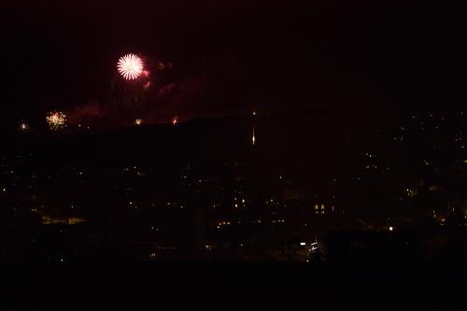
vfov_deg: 16.5
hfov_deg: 24.6
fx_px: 1070
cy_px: 156
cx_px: 234
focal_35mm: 82
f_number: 7.1
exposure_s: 2
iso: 100
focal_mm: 55
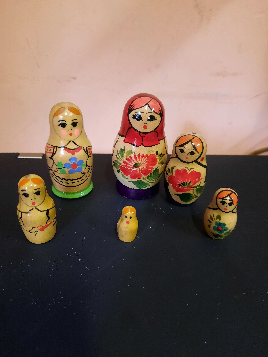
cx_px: 134
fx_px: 258
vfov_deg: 69.4
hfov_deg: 54.9
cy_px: 178
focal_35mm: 25
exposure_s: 1/25
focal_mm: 4.6
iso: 500
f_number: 2
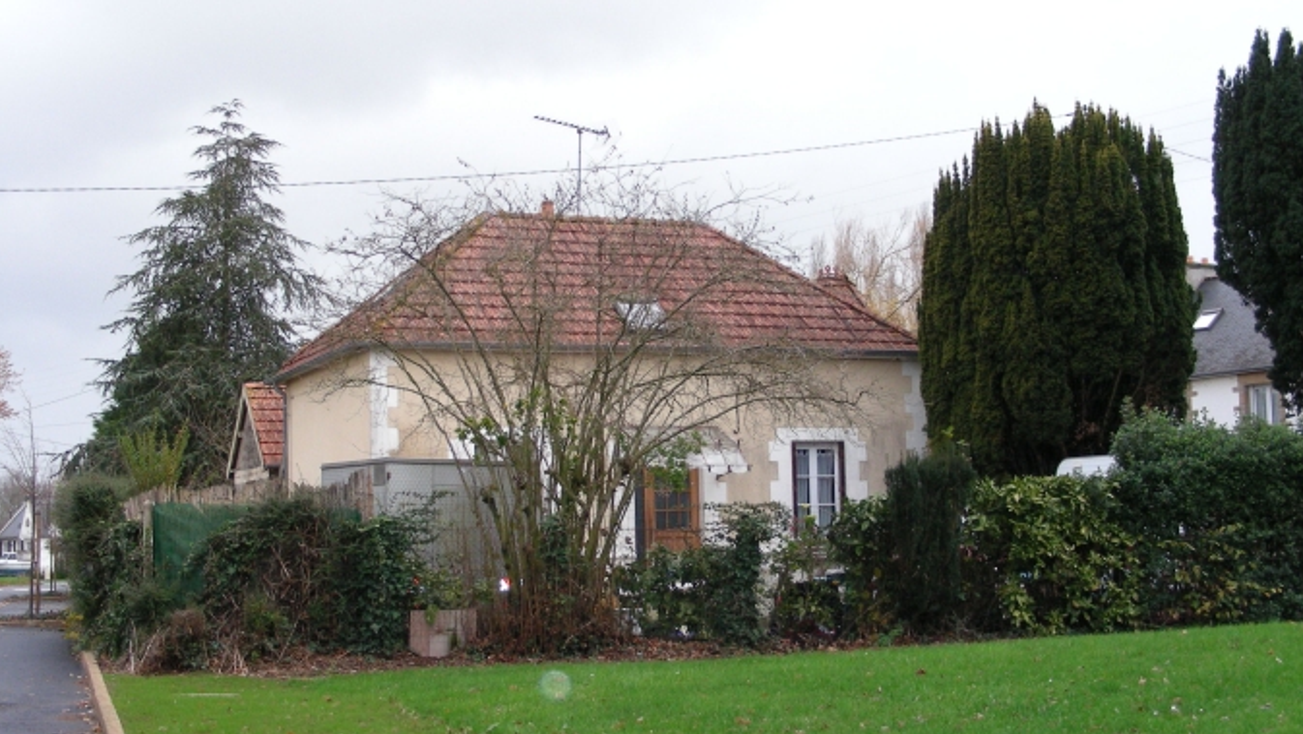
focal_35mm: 53
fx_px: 1832
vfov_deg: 22.7
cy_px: 387
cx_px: 652
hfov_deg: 39.2
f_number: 3.5
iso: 157
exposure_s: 1/60
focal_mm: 8
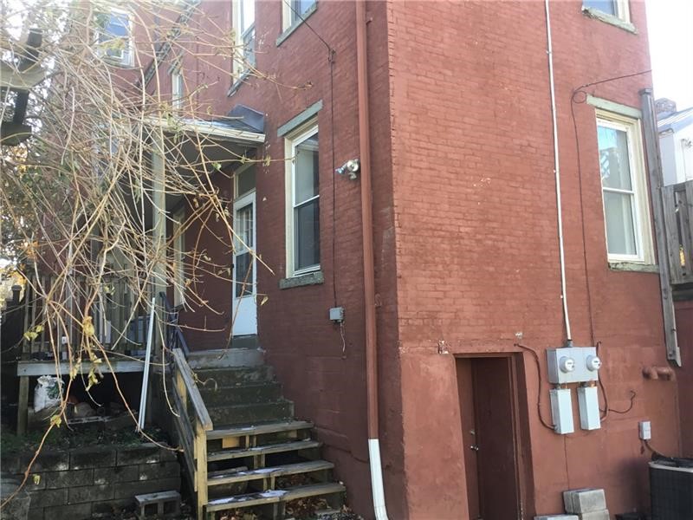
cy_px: 260
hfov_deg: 58.4
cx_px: 346
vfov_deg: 45.4
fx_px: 621
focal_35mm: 31
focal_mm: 3.3
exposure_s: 1/120
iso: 32
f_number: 2.4
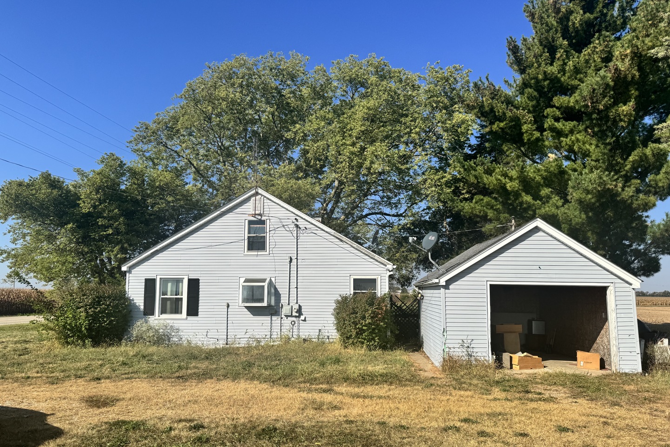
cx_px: 335
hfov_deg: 71.5
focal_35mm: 25
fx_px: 465
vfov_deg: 51.2
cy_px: 251
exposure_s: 1/6410
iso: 80
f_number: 1.78
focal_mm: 6.76
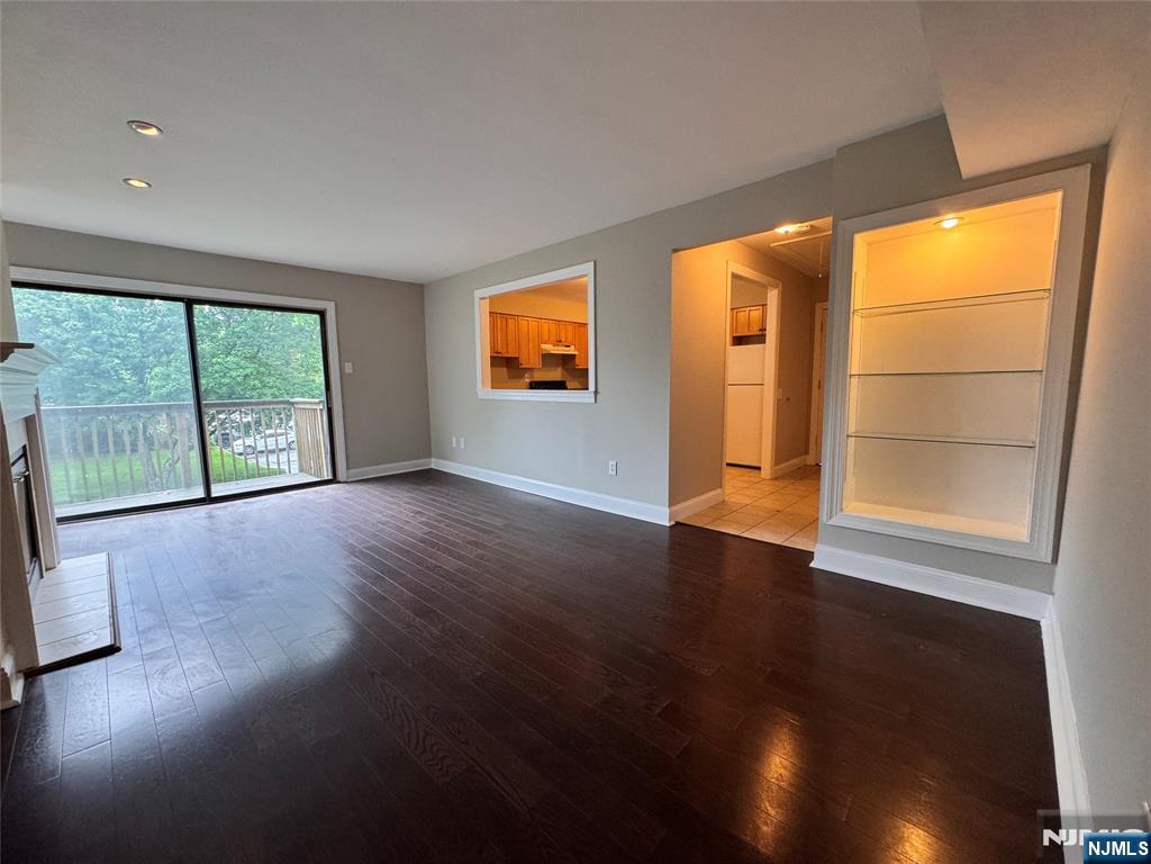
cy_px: 432
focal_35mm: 14
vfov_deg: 85.7
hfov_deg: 102.1
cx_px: 576
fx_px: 466
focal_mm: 2.22
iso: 250
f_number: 2.2
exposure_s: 1/120
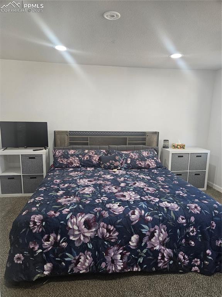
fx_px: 197
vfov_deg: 74.0
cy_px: 148
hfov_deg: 58.8
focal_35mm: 23
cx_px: 111
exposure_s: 1/120
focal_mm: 5.4
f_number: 1.8
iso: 250
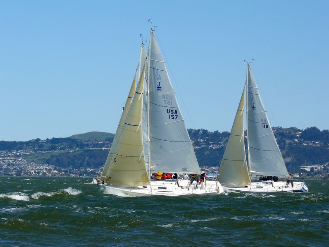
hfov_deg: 9.1
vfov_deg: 6.8
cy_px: 124
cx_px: 165
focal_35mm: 217
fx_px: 2062
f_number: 5
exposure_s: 1/800
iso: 100
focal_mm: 35.9
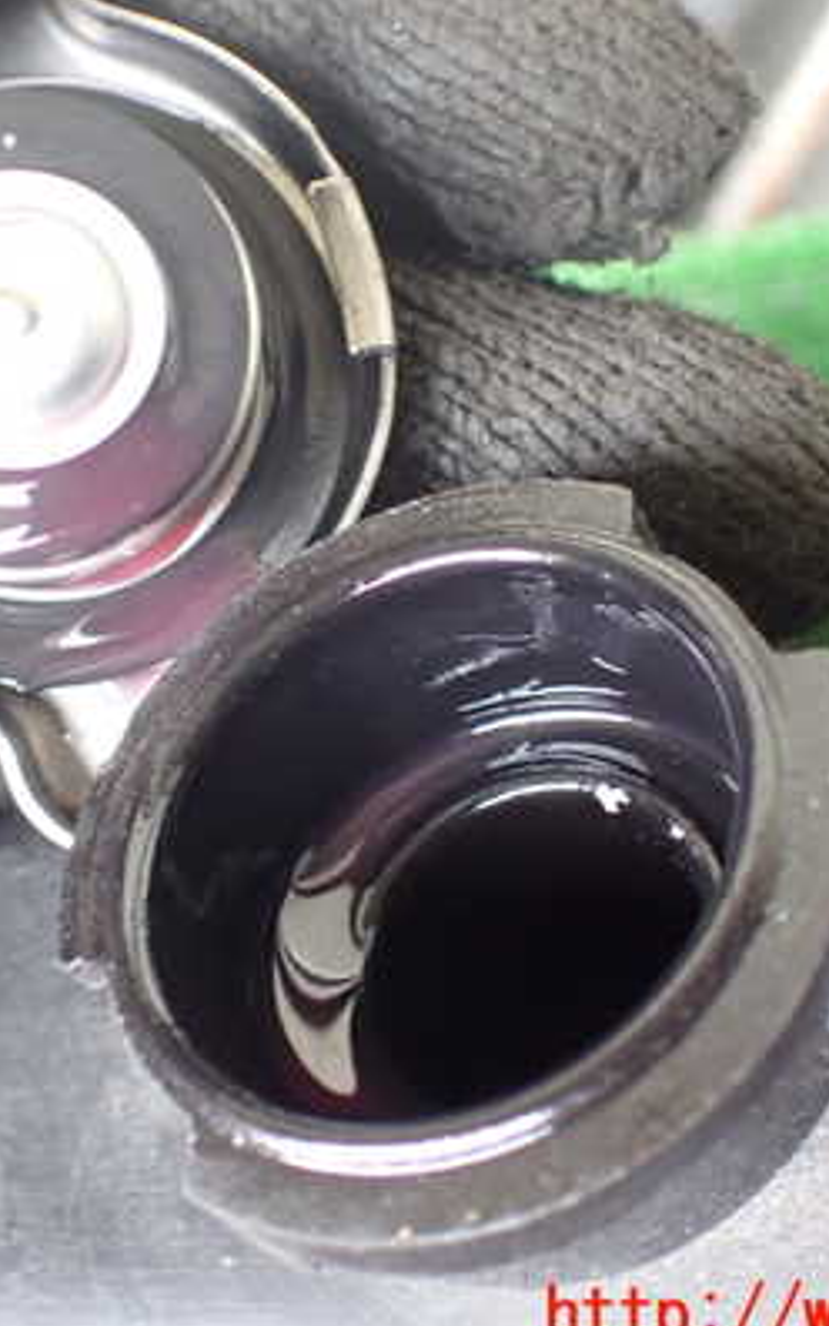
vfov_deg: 41.8
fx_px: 1736
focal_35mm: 48
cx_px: 298
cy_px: 608
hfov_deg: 26.8
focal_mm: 5.4
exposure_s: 1/50
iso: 800
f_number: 2.3
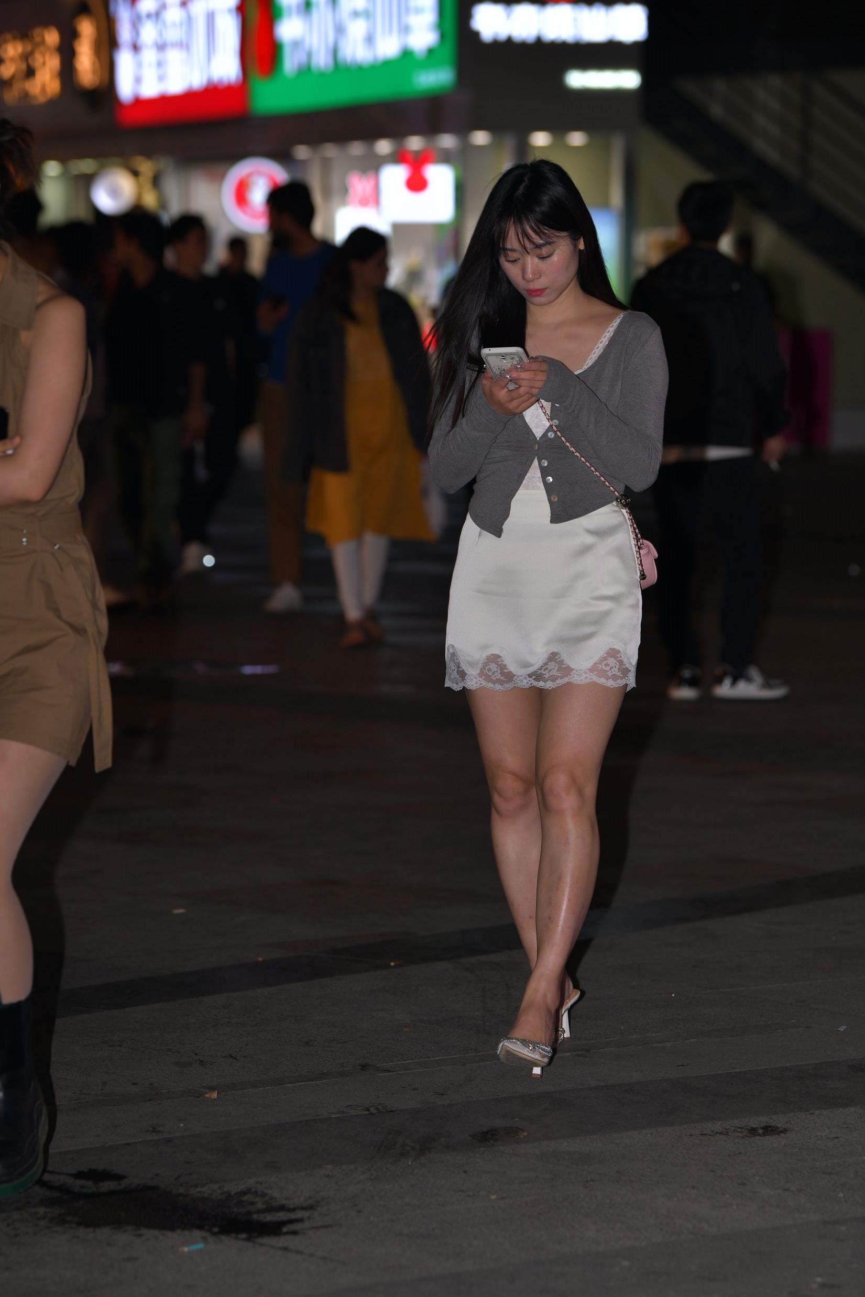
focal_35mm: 150
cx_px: 432
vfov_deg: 13.7
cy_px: 648
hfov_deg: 9.1
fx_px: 5405
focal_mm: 150
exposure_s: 1/160
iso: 250
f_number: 4.5
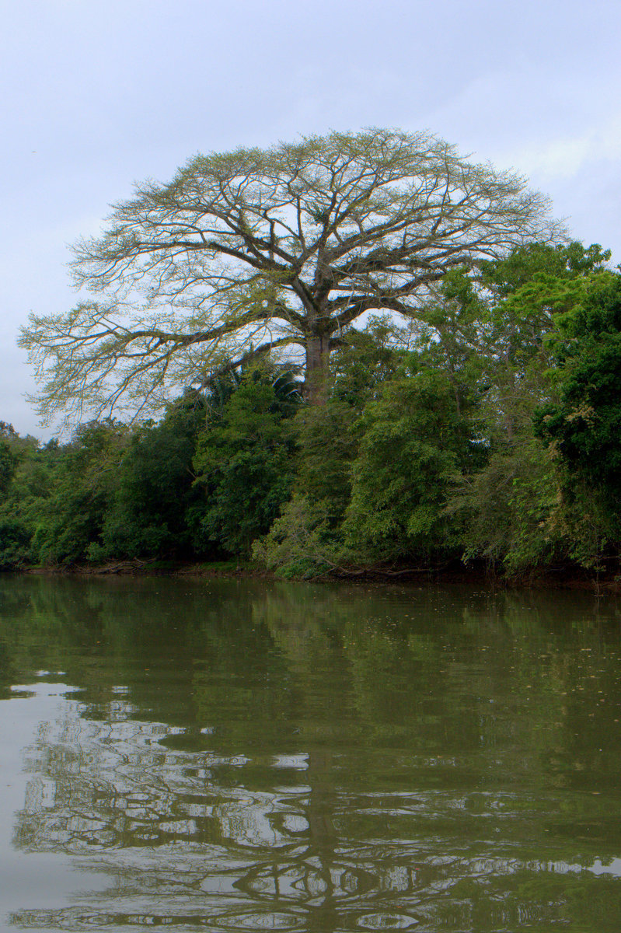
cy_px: 466
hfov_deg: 25.7
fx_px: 1360
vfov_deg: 37.9
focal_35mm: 52
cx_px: 310
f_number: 16
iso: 1100
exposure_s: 1/200
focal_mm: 35
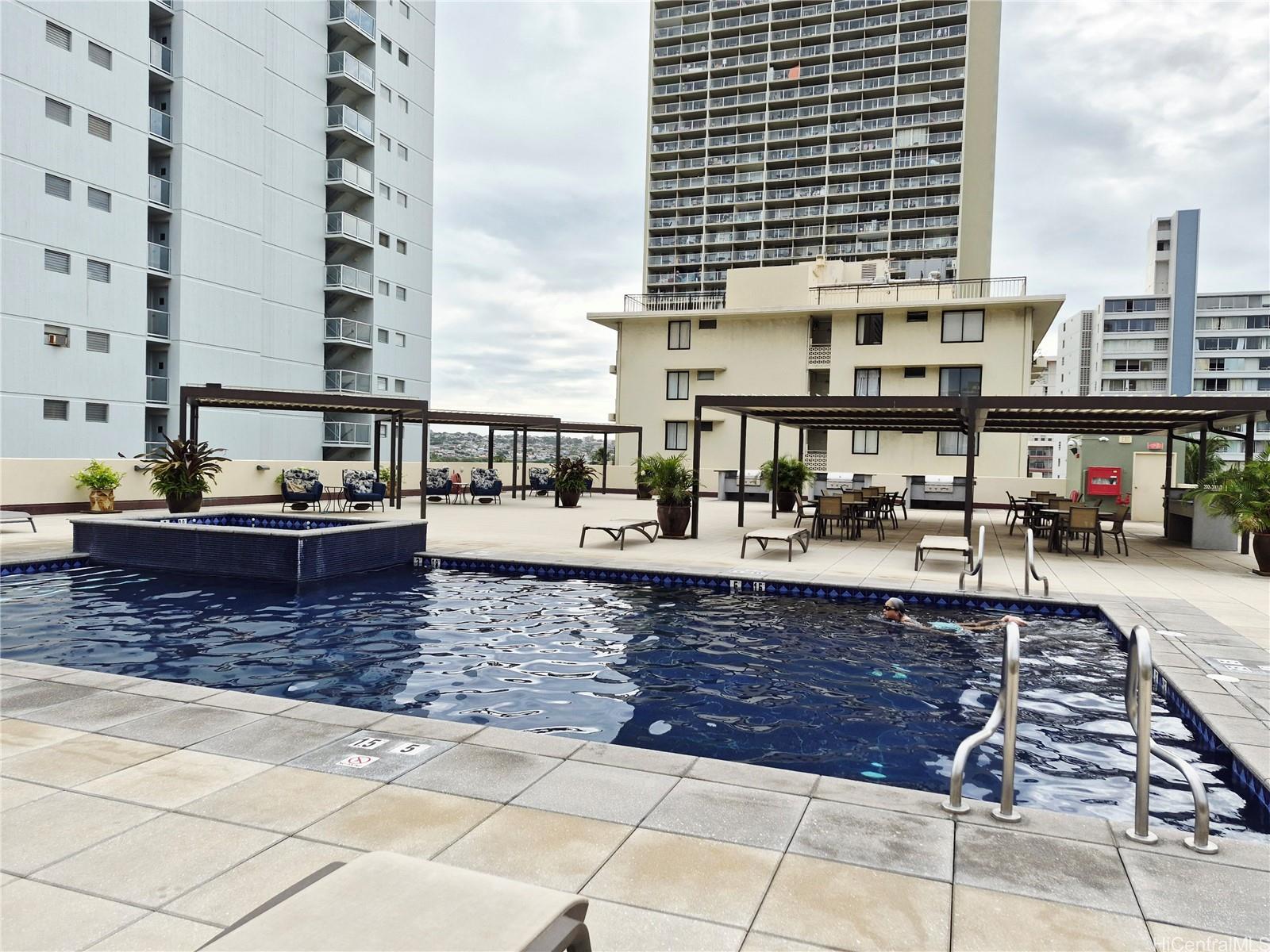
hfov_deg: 73.9
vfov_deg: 58.9
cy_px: 476
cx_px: 635
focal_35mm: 23
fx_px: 844
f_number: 1.8
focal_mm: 5.4
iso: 80
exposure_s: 1/5000
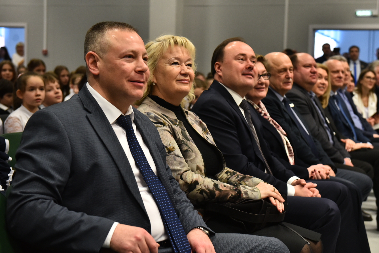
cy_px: 121
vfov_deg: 21.6
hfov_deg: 31.8
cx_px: 221
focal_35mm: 63
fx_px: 663
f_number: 3.5
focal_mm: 52
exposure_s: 1/200
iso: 2500
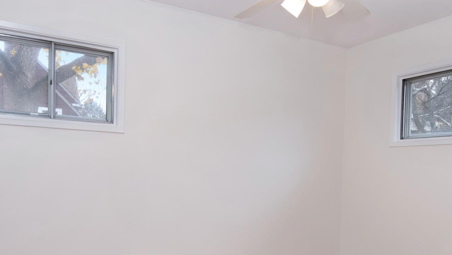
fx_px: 383
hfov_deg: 61.1
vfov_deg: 36.2
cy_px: 179
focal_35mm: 32
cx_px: 225
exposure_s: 1/50
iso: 640
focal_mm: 11
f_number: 8
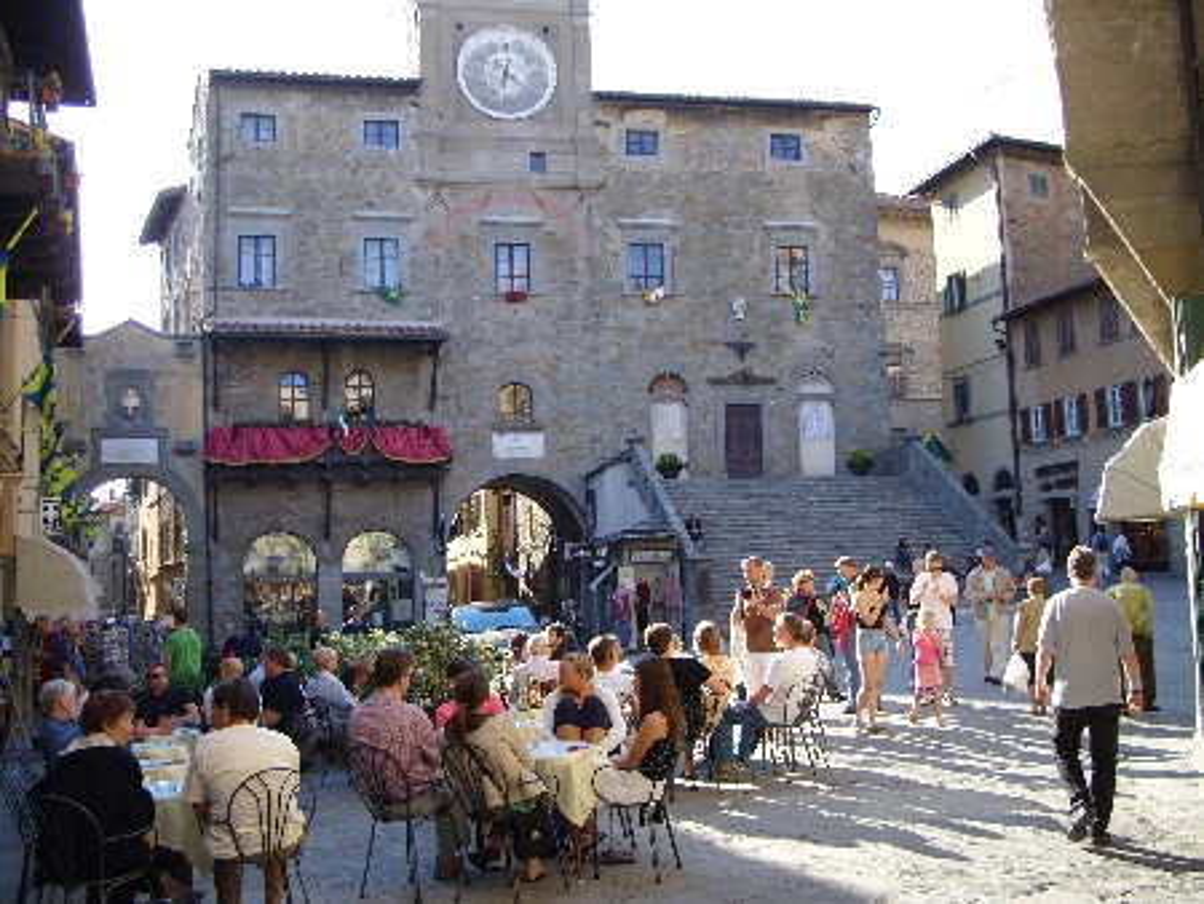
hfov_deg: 49.0
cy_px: 452
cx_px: 602
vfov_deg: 37.8
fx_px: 1322
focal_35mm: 38
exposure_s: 1/218
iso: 50
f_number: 2.8
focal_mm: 7.8
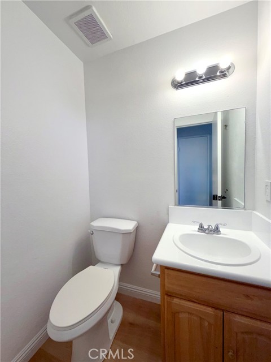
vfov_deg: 102.1
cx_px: 136
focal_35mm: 14
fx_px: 146
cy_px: 181
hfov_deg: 85.7
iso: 64
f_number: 2.2
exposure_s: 1/120
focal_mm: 2.22
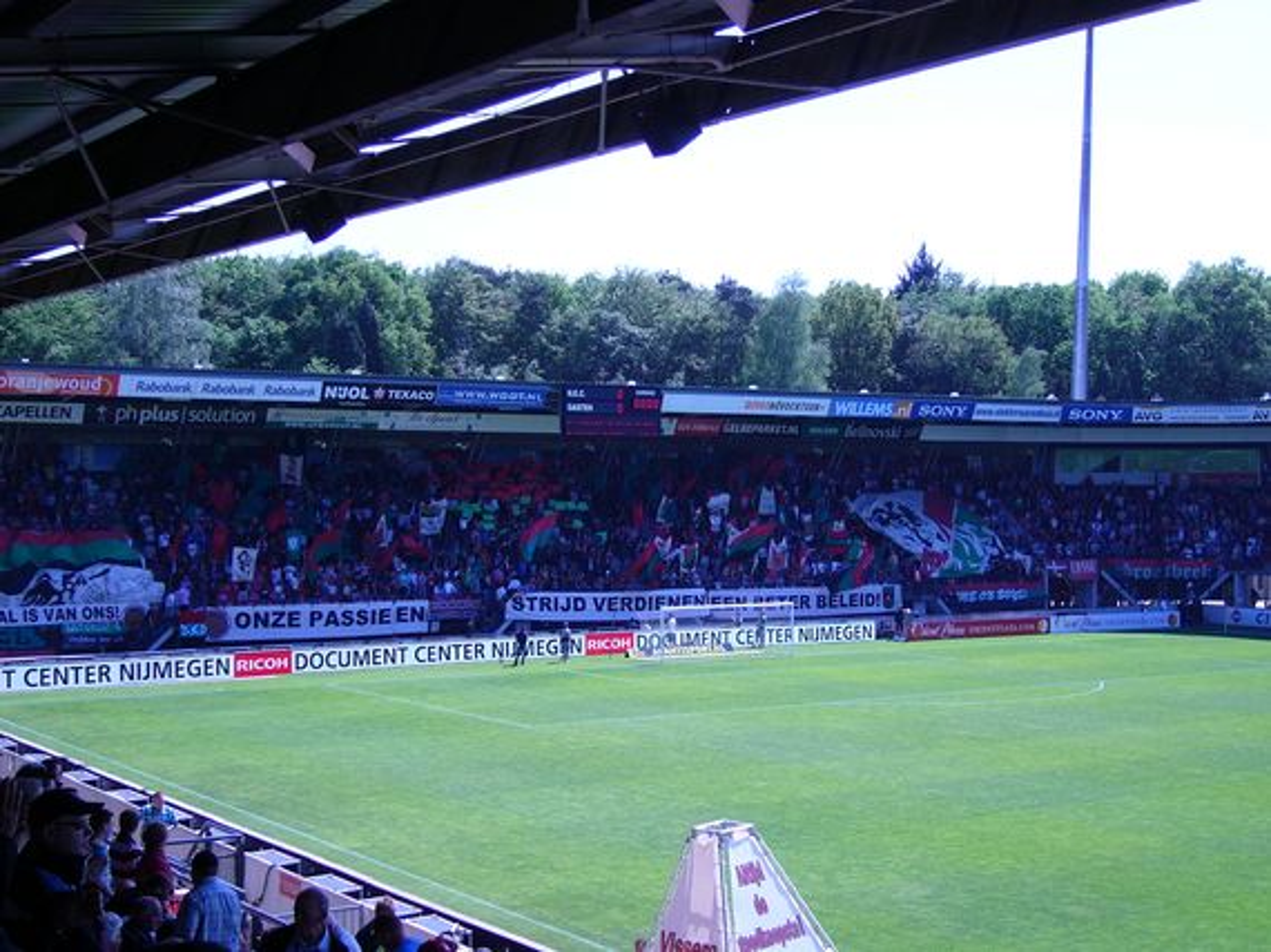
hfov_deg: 36.2
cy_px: 476
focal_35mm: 53
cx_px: 636
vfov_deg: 27.5
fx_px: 1945
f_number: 3.4
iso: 50
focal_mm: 8.8
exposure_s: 1/320
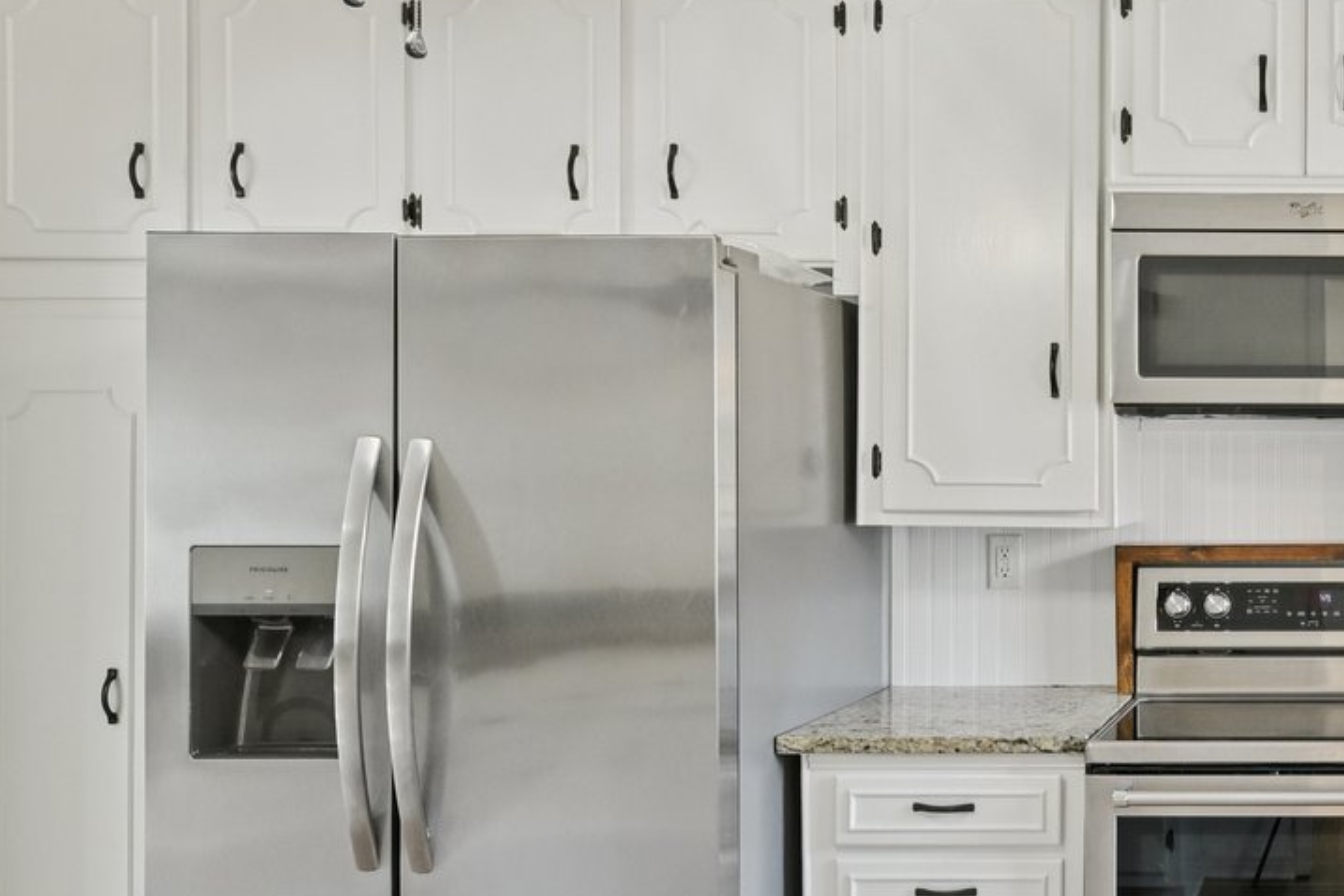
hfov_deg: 41.0
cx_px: 1402
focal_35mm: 40
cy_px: 479
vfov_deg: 33.4
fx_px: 1493
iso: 180
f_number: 8
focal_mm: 14
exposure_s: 1/15
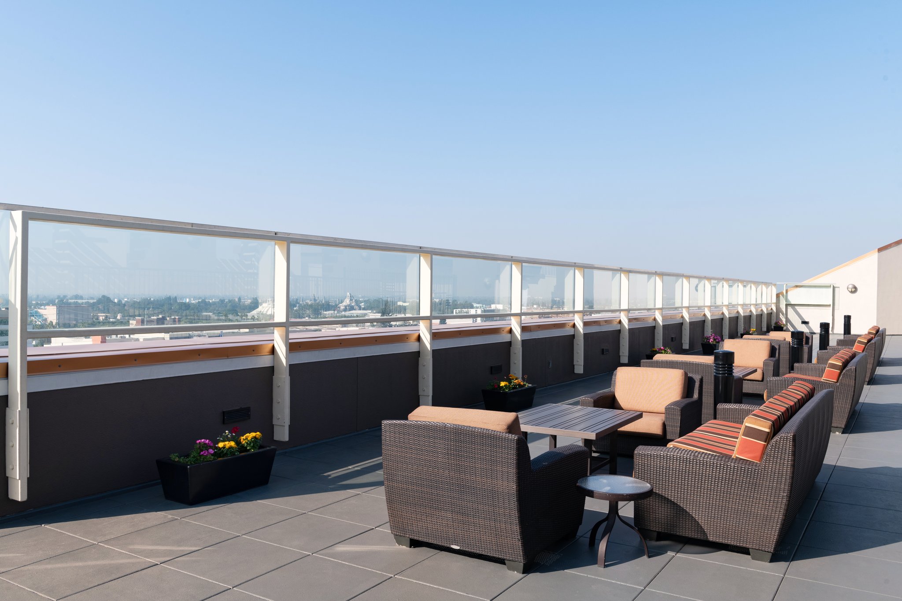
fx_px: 726
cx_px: 451
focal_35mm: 29
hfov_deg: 63.7
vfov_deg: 45.0
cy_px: 300
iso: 200
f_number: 11
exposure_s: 1/200
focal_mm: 29
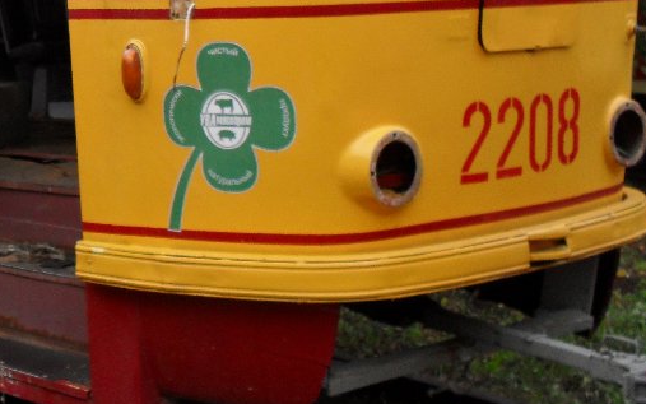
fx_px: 1321
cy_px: 31
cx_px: 94
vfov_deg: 17.1
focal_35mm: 75
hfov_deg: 26.8
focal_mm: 6.3
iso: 100
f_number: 3.2
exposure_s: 1/90
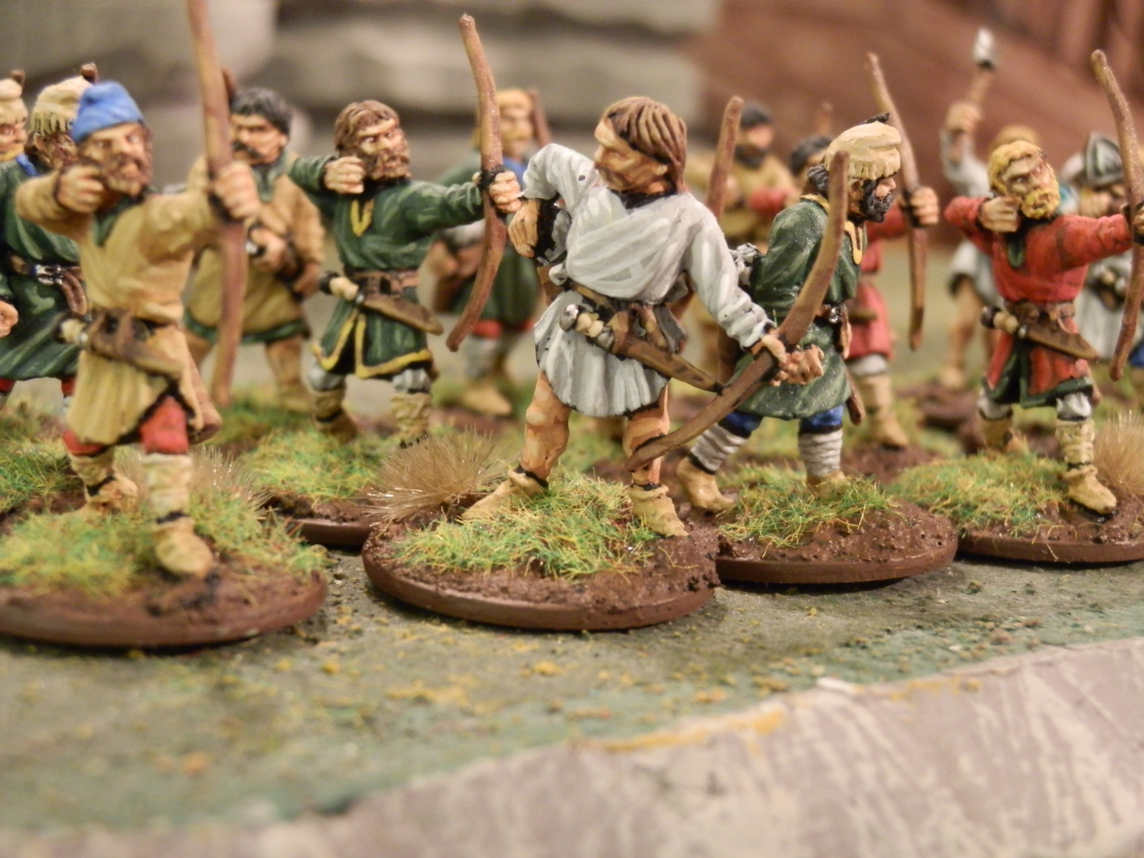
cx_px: 572
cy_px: 429
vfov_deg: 24.0
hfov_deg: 31.7
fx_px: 2016
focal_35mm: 61
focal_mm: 10.99
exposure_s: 1/8
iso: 320
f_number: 3.7
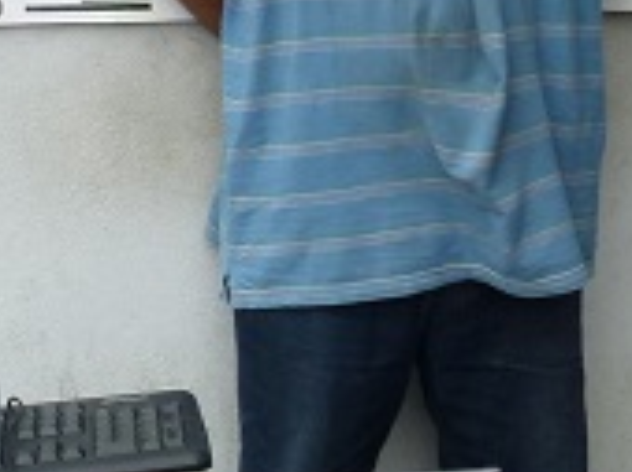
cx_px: 387
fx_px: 2060
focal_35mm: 113
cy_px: 290
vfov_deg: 13.1
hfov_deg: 17.4
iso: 100
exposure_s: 1/125
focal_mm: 4.5
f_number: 4
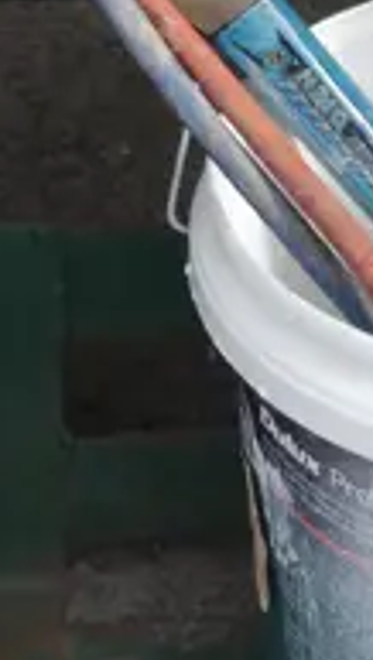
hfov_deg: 5.3
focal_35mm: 231
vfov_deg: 8.7
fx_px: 4049
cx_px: 2
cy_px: -797
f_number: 8
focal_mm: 20
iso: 200
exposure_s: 1/250
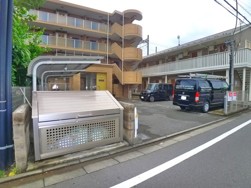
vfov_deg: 56.8
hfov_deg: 71.6
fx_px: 174
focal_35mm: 24
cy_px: 94
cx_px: 126
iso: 400
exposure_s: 1/320
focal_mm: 5.1
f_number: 2.8
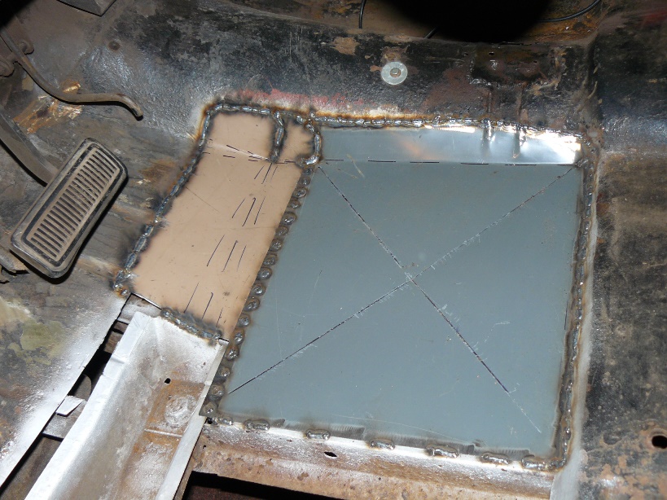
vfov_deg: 39.6
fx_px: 694
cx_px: 334
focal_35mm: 36
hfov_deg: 51.4
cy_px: 250
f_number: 2.8
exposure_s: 1/30
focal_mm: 6
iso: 100
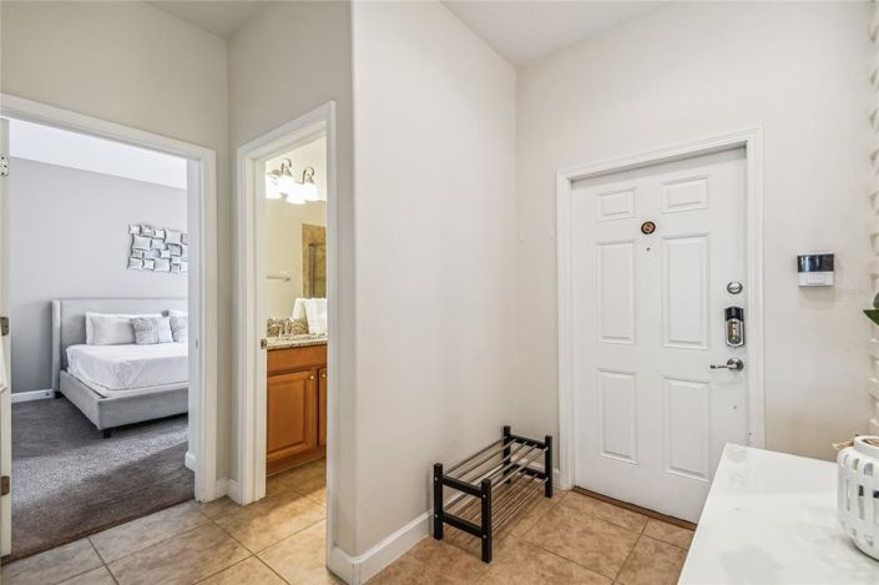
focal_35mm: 15
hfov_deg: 100.4
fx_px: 366
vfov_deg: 77.2
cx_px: 440
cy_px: 292
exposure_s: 1/5
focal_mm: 10
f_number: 7.1
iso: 100
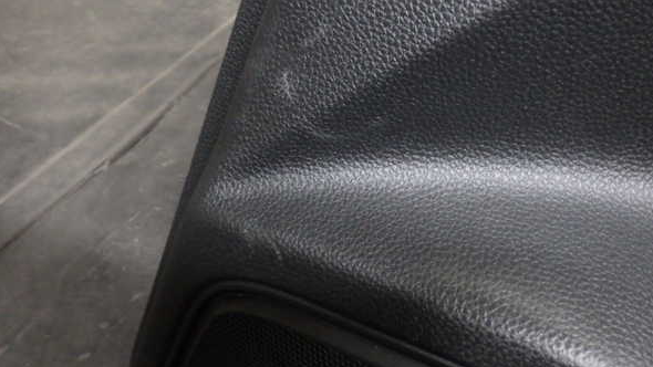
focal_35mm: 31
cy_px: 177
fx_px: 537
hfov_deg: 62.6
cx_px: 329
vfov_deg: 37.8
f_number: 3.5
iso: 1600
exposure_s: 1/20
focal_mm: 5
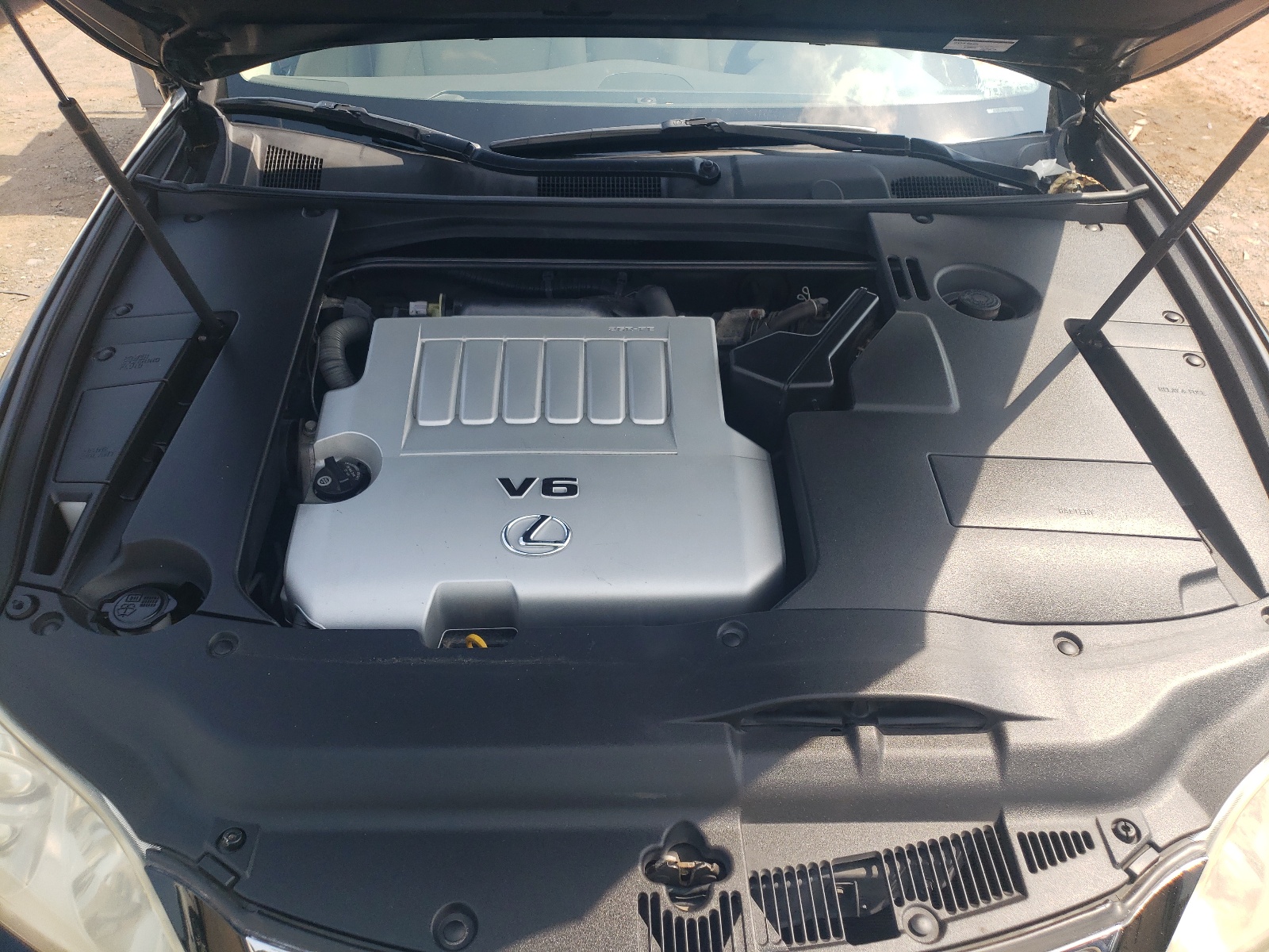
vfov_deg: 53.1
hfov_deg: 67.3
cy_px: 476
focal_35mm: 26
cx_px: 634
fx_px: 953
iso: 50
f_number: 1.5
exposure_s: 1/1000
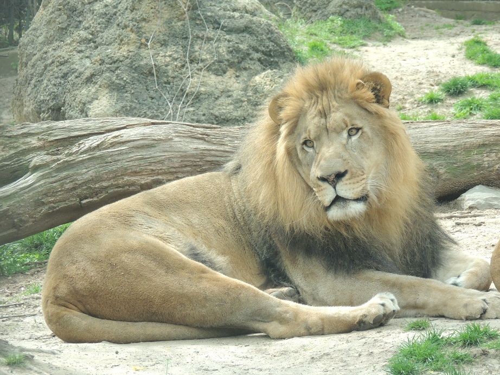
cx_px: 250
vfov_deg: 7.4
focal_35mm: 200
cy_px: 188
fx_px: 2890
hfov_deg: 9.9
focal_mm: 35.6
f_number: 4.6
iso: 400
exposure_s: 1/320
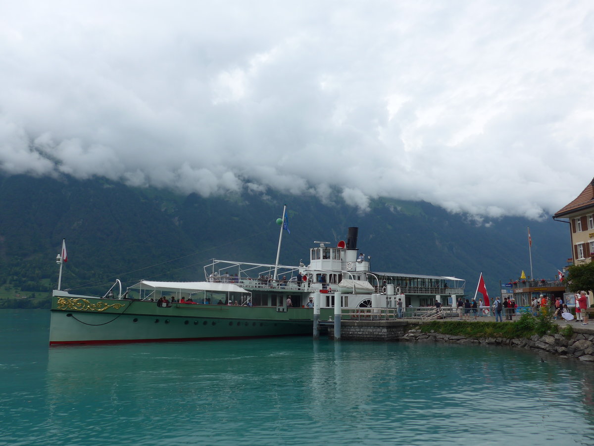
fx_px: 498
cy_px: 223
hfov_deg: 61.7
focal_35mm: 29
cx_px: 297
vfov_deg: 48.2
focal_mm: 6
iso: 80
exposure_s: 1/1600
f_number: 2.8
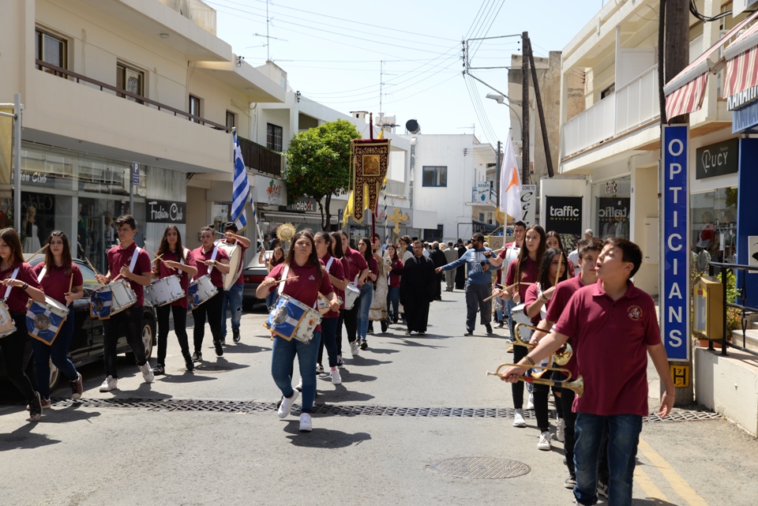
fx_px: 1011
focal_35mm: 48
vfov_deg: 28.1
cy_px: 253
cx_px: 379
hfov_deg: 41.1
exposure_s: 1/250
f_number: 7.1
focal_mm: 48
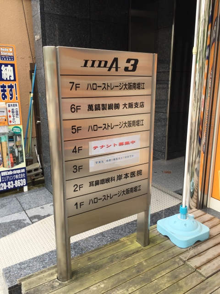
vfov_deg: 61.7
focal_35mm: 29
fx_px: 246
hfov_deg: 48.2
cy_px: 147
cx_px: 110
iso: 32
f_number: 2.2
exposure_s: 1/314
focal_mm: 4.15
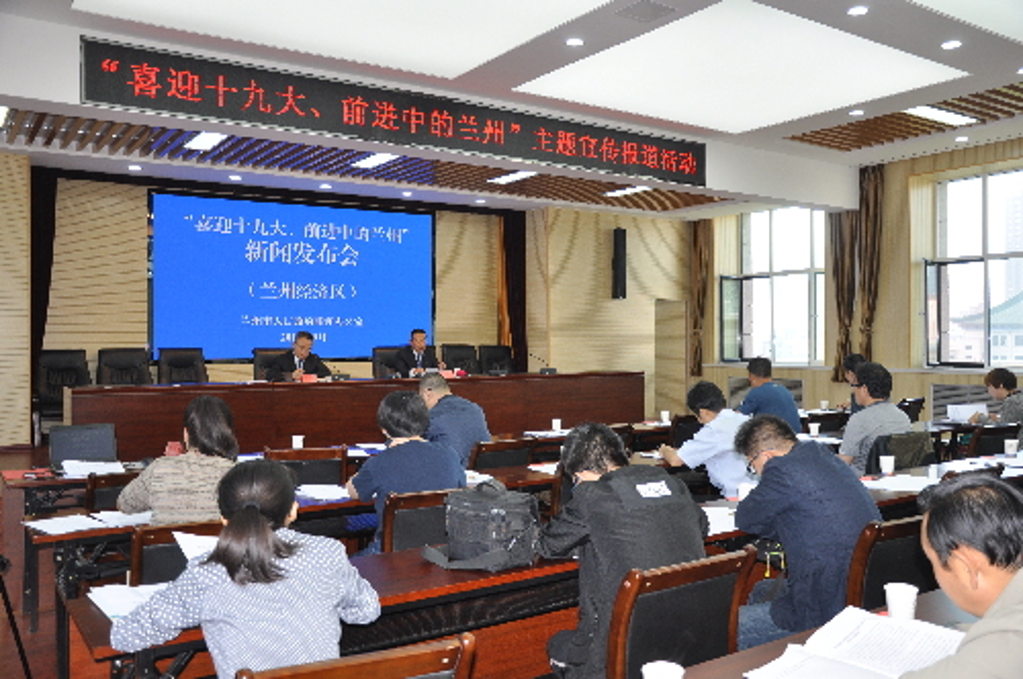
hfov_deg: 59.6
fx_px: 894
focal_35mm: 32
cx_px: 512
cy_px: 340
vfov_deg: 41.6
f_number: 3.8
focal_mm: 21
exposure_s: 1/200
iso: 360
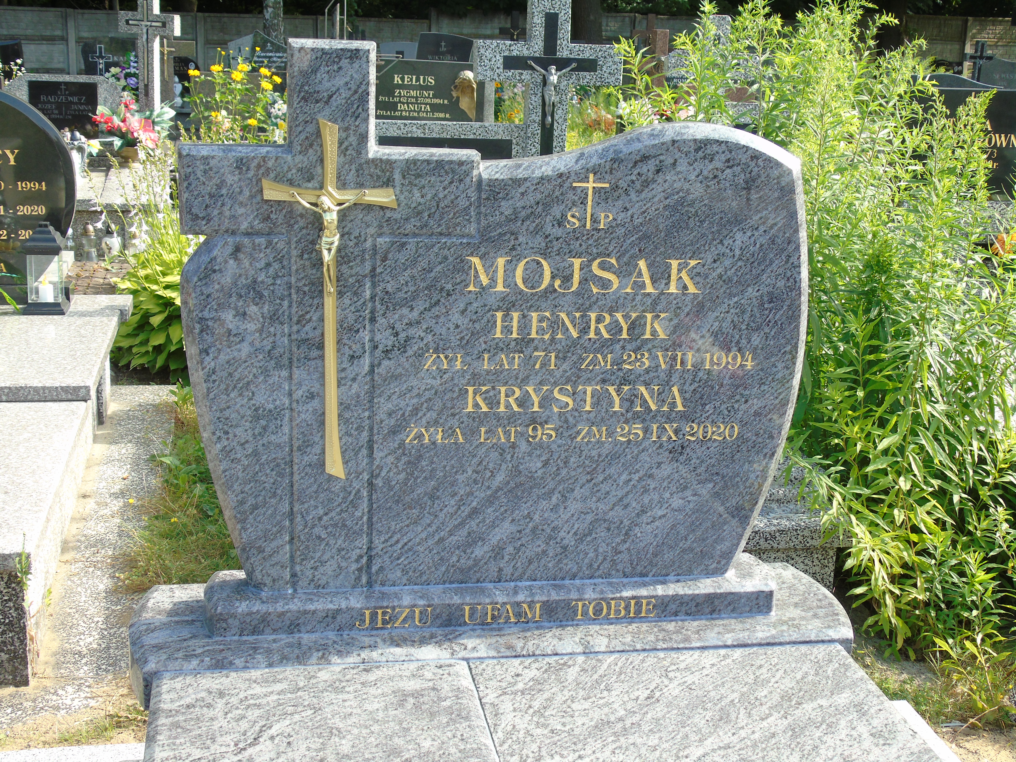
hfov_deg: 41.2
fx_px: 1350
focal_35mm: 46
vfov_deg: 31.5
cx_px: 508
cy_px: 381
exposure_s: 1/125
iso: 80
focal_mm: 8.2
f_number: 4.1
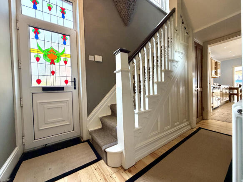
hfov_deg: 102.1
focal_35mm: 14
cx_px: 122
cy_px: 91
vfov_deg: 85.7
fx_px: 98
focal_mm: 2.22
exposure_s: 1/121
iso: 250
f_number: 2.2
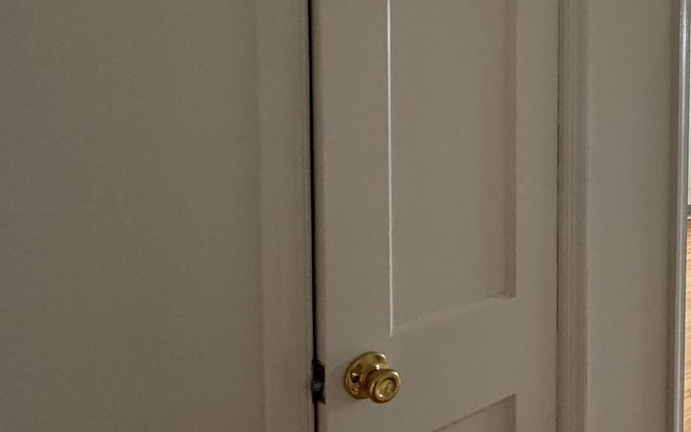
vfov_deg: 35.8
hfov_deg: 48.9
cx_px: 633
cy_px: 134
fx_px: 659
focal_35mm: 35
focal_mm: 2.22
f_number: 2.2
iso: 320
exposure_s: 1/60
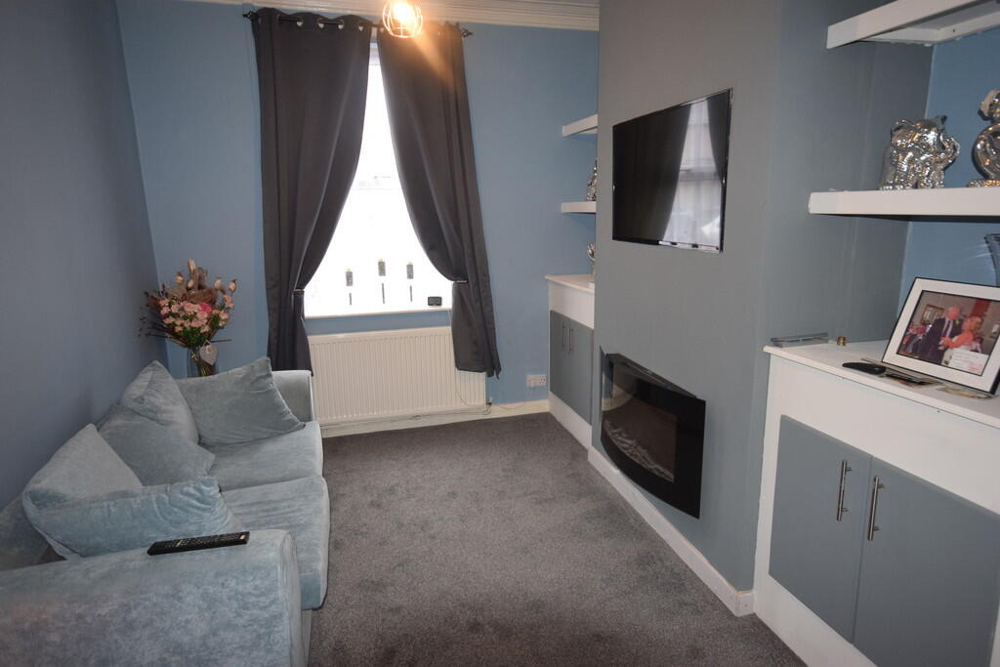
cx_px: 500
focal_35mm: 21
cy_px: 334
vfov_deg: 59.5
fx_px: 583
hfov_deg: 81.2
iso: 900
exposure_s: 1/60
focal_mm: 14
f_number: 4.8
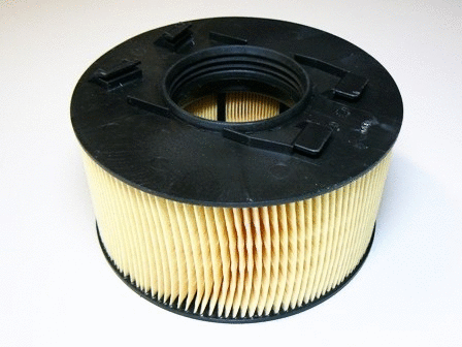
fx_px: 480
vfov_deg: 39.7
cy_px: 174
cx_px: 231
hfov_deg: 51.4
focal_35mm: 36
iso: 80
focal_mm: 6
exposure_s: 1/50
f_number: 2.8
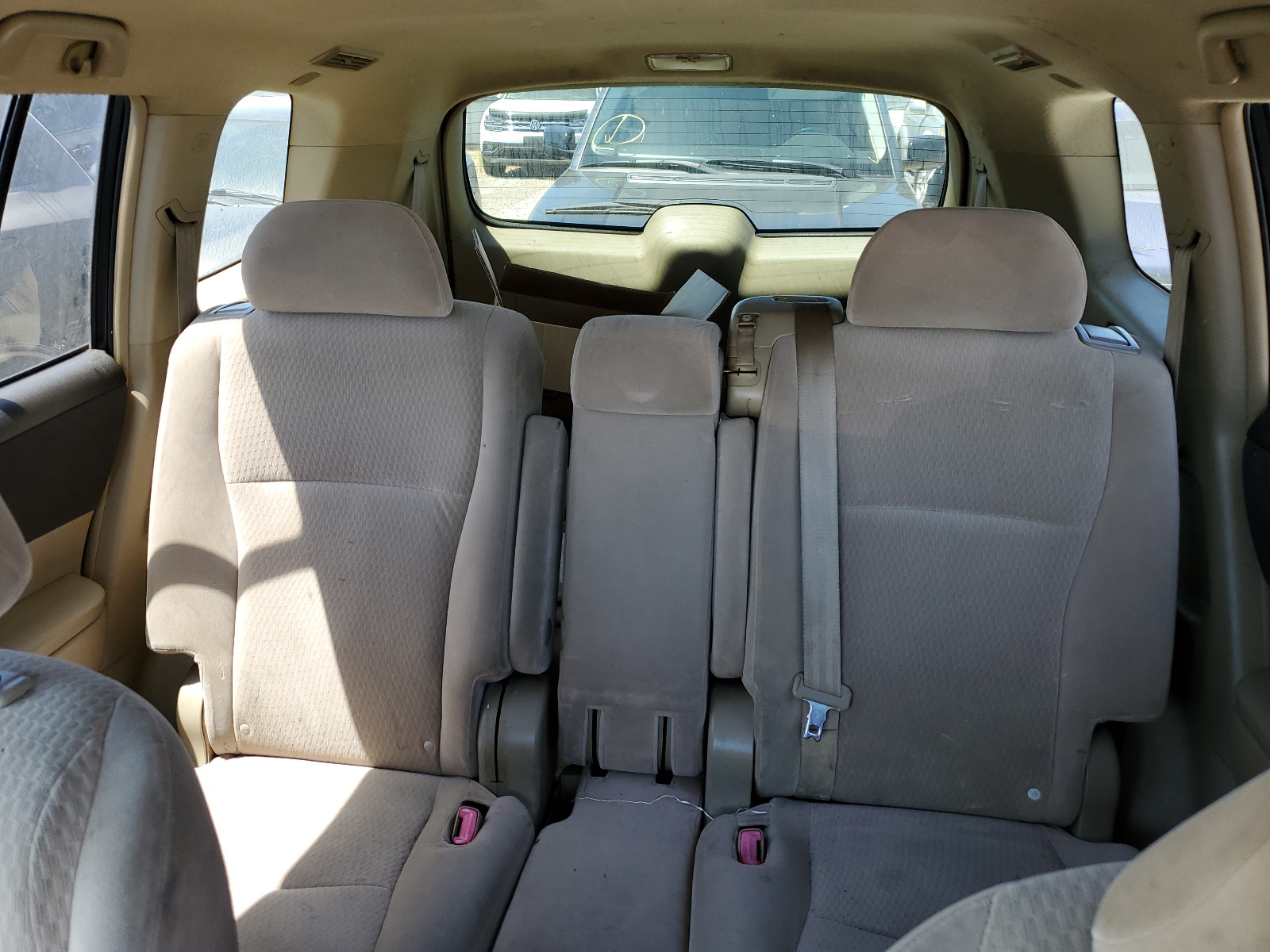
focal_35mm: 26
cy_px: 476
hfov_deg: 67.3
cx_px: 635
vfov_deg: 53.1
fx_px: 954
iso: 50
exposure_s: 1/127
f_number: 1.5
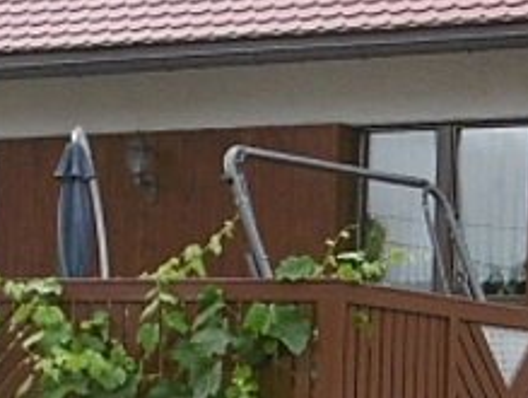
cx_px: 487
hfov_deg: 11.2
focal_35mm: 175
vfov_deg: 8.4
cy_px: 521
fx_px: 2674
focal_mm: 5.8
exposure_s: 1/160
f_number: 3.5
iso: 100
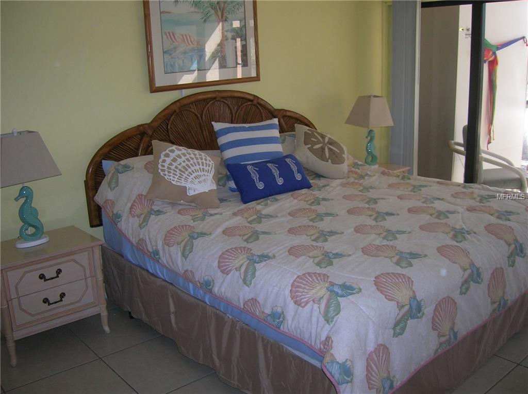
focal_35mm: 34
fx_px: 518
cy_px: 197
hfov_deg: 54.0
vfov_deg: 41.7
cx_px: 264
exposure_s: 1/60.1
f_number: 2.9
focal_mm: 5.7
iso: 50
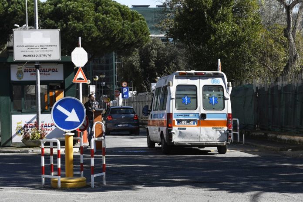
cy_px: 101
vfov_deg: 14.7
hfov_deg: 21.9
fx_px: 783
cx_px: 152
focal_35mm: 93
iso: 100
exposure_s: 1/320
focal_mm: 62
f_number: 9
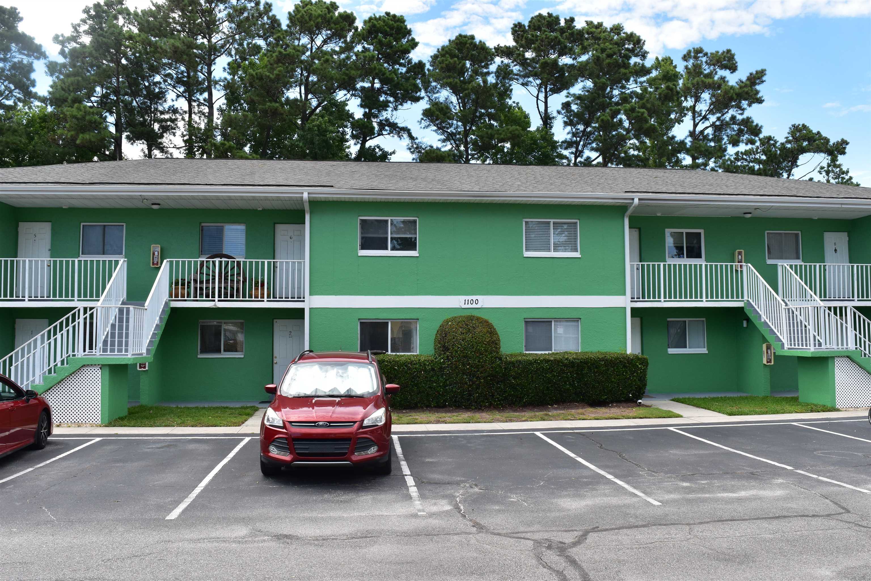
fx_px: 726
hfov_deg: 61.9
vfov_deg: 43.6
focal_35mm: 30
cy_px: 290
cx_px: 436
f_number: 10
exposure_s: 1/320
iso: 400
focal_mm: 20
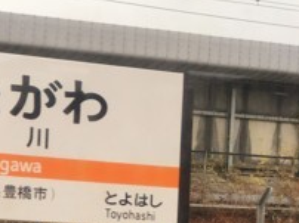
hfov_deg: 15.3
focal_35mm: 115
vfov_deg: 12.6
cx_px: -201
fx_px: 992
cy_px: 260
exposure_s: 1/273
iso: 25
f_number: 2.2
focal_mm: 4.15
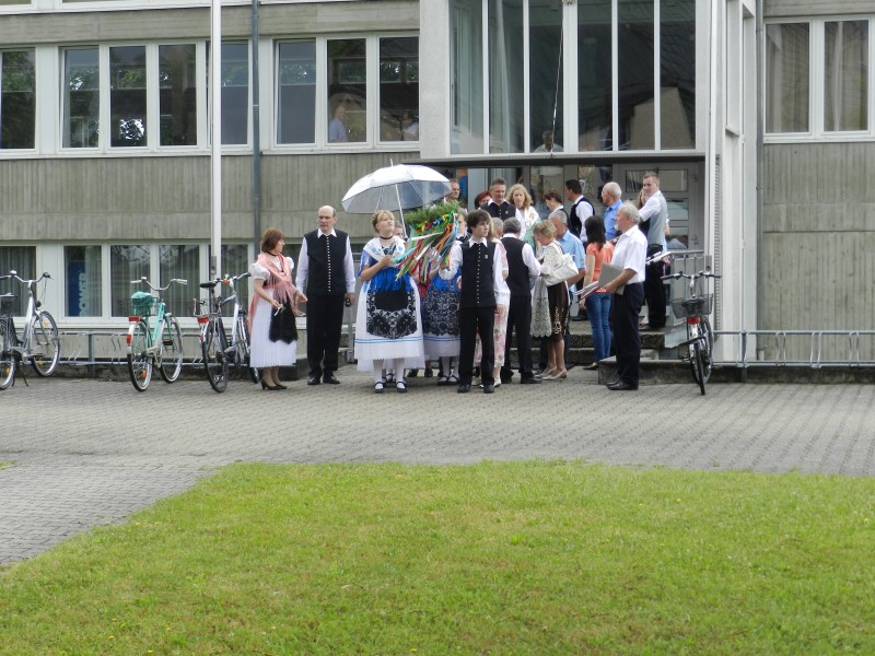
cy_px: 328
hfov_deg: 25.7
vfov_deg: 19.4
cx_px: 438
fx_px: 1921
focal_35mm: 76
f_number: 4.8
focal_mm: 13.5
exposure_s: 1/160
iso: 160
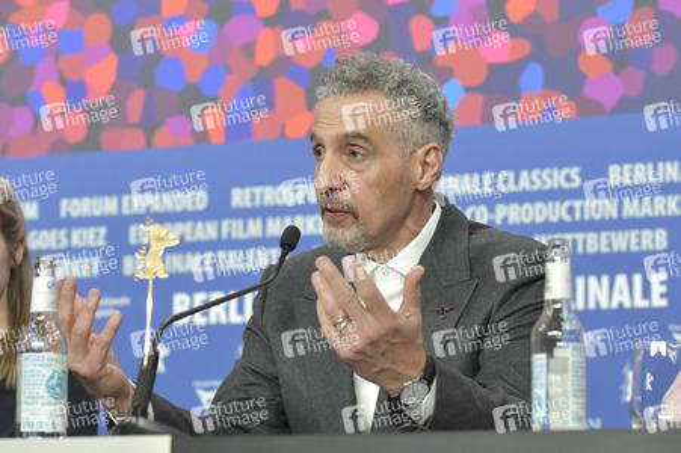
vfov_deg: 13.0
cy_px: 226
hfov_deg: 19.5
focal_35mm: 105
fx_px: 1985
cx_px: 340
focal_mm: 105
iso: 2000
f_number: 5.6
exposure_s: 1/250
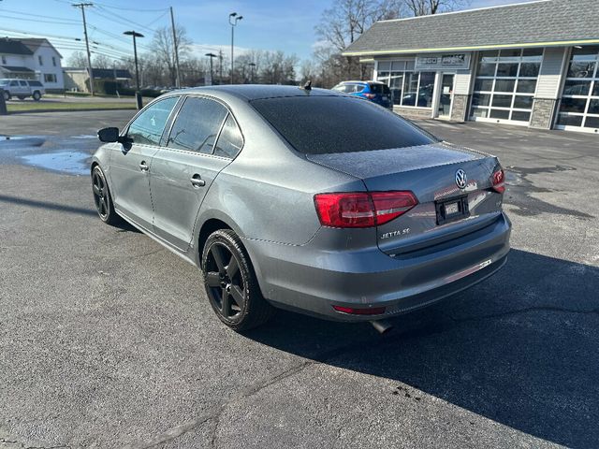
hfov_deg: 71.6
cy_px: 224
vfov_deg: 56.8
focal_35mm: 24
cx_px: 300
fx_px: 415
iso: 80
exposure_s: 1/2882
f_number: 1.78
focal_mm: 6.86
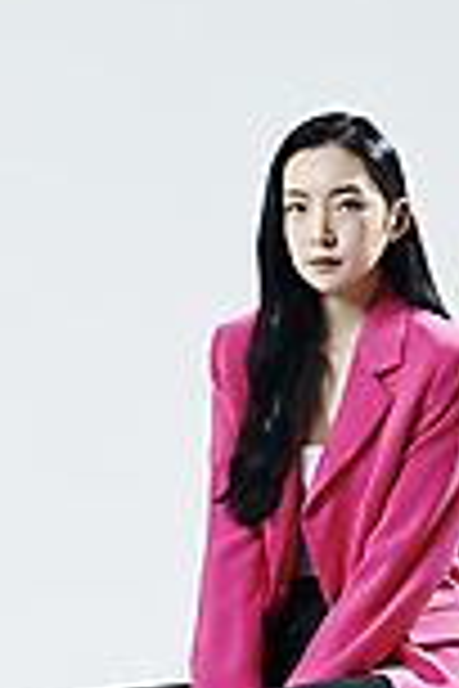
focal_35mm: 209
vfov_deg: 9.8
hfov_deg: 6.6
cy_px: 544
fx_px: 3997
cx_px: 272
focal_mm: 80
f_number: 8
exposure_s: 1/125
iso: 200
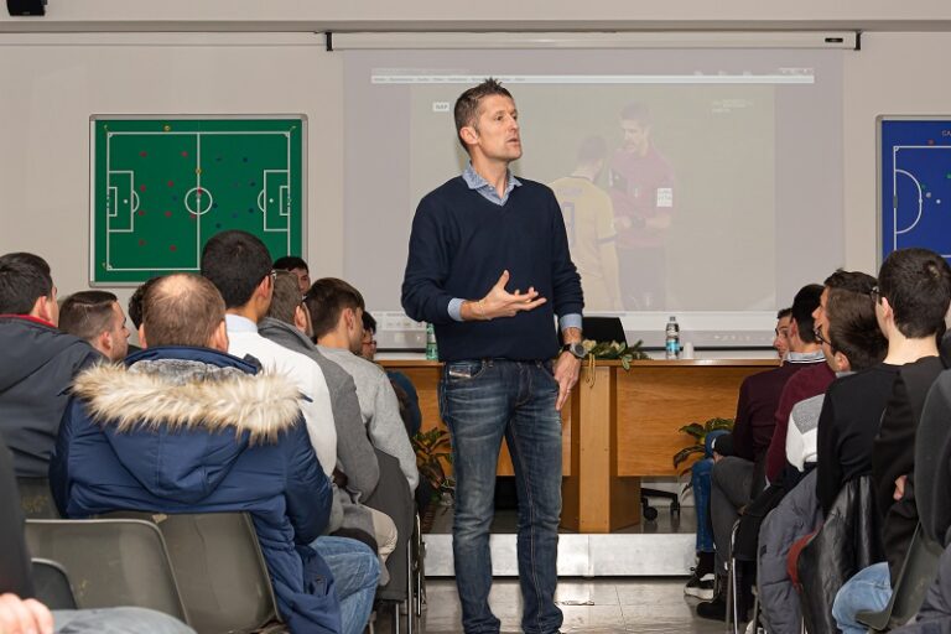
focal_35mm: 60
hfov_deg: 33.4
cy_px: 317
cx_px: 476
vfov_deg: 22.6
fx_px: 1585
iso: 400
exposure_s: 1/100
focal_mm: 40
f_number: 7.1
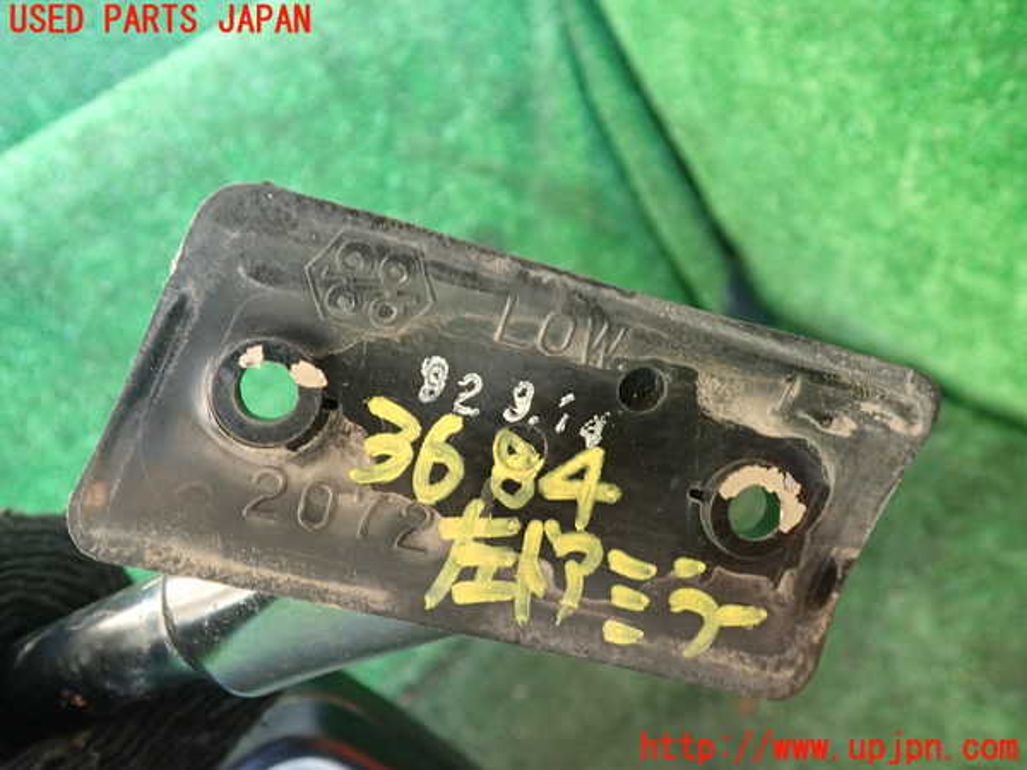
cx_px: 514
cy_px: 385
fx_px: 890
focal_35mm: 30
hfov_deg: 60.0
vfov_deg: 46.8
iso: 320
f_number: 2.3
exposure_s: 1/30
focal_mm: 5.4
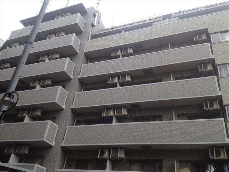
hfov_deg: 52.6
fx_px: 232
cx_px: 114
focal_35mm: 35
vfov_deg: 40.7
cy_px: 86
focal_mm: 4.28
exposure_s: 1/681
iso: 50
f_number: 2.4
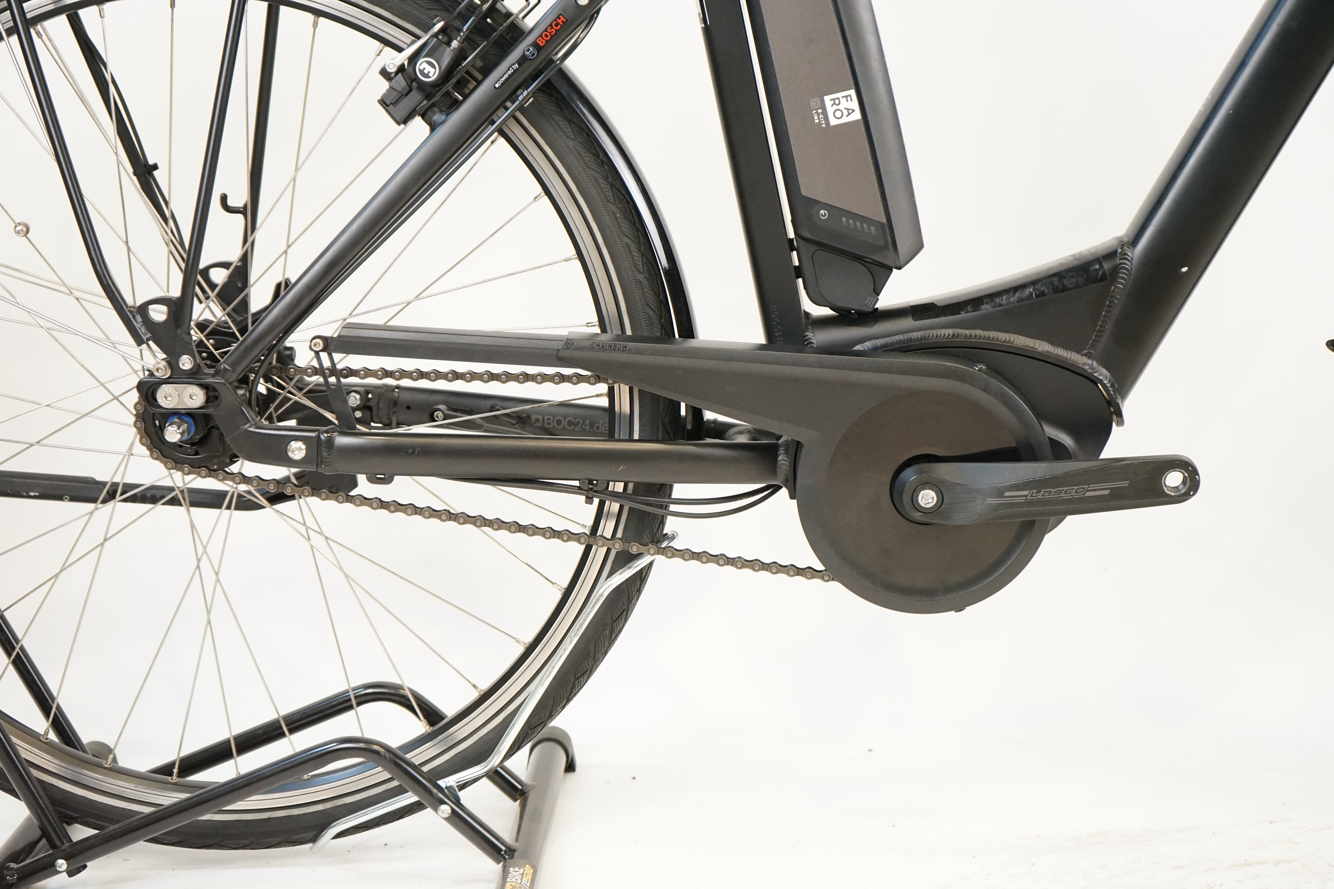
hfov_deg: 34.5
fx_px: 2149
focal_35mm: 58
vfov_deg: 23.4
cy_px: 444
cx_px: 667
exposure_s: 1/200
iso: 3200
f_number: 5.6
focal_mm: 58
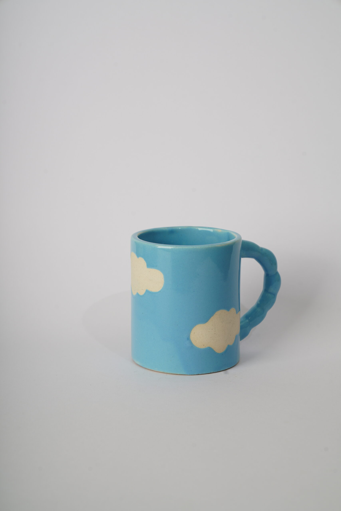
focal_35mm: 70
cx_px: 170
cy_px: 256
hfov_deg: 19.5
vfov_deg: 28.8
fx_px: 994
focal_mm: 70
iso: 100
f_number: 9
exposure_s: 1/160
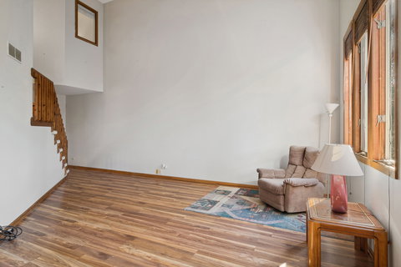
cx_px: 200
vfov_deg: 67.4
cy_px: 134
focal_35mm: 18
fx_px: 200
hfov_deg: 90.0
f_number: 9
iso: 100
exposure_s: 1/2
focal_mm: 12
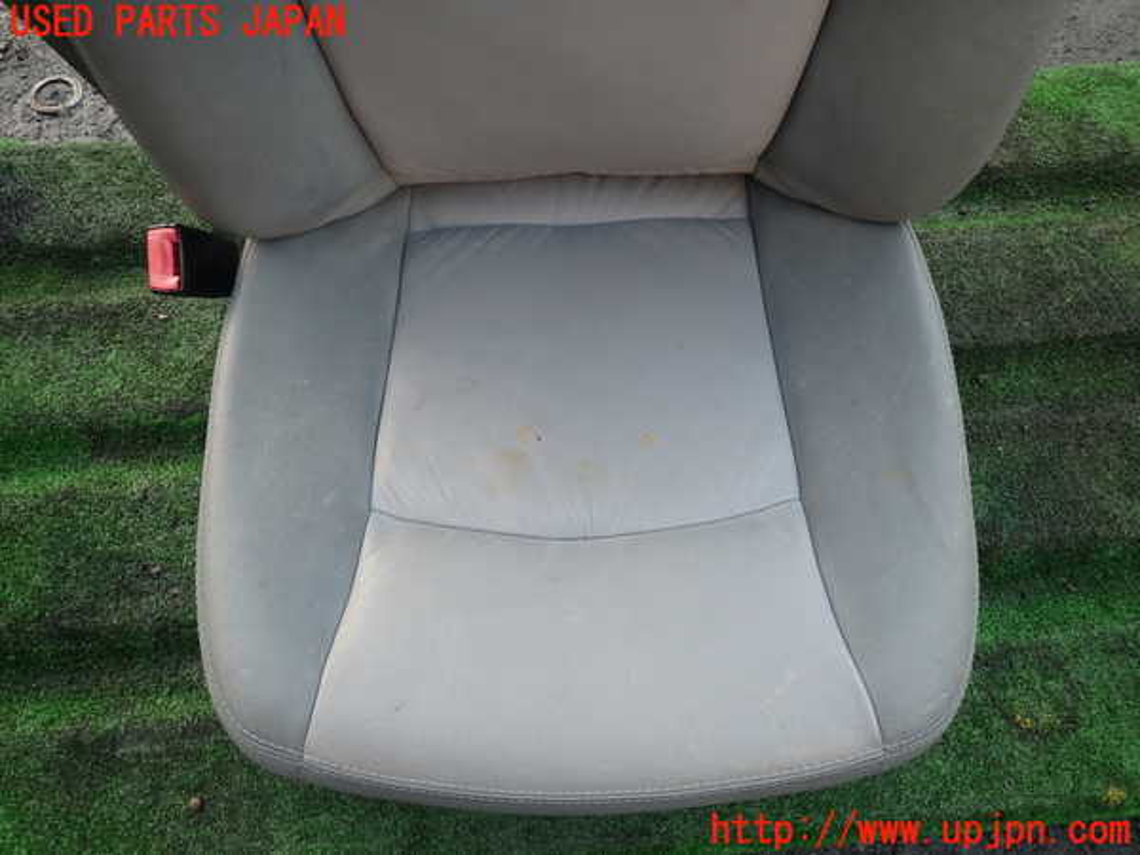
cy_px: 428
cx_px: 570
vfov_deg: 54.9
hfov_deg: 69.4
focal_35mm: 25
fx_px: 823
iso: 160
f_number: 2
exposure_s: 1/60
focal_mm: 4.5
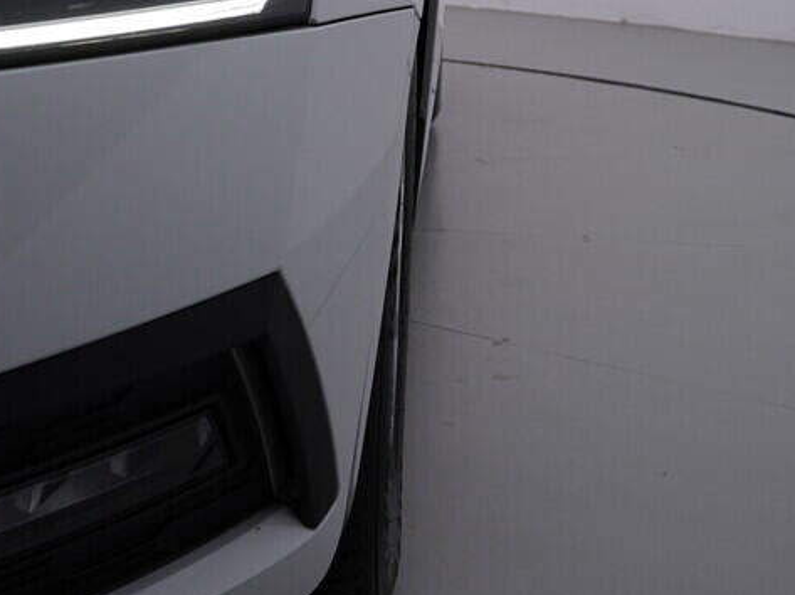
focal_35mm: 75
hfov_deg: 25.8
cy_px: 129
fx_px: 1721
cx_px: 247
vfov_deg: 19.4
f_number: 5
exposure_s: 1/125
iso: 125
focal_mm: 24
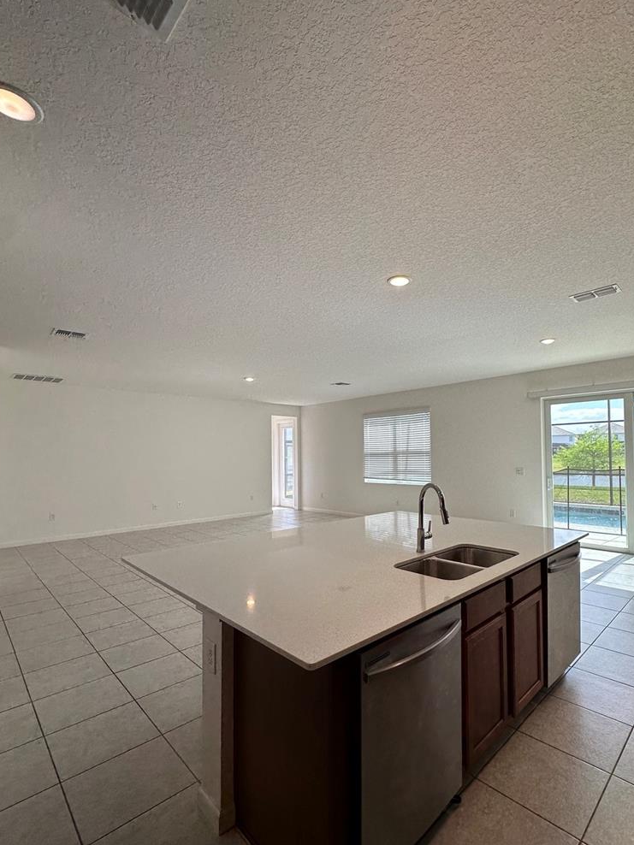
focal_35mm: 17
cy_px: 442
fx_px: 415
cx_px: 358
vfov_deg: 91.0
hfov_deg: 74.4
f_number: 2.2
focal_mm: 2.22
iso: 40
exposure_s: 1/159
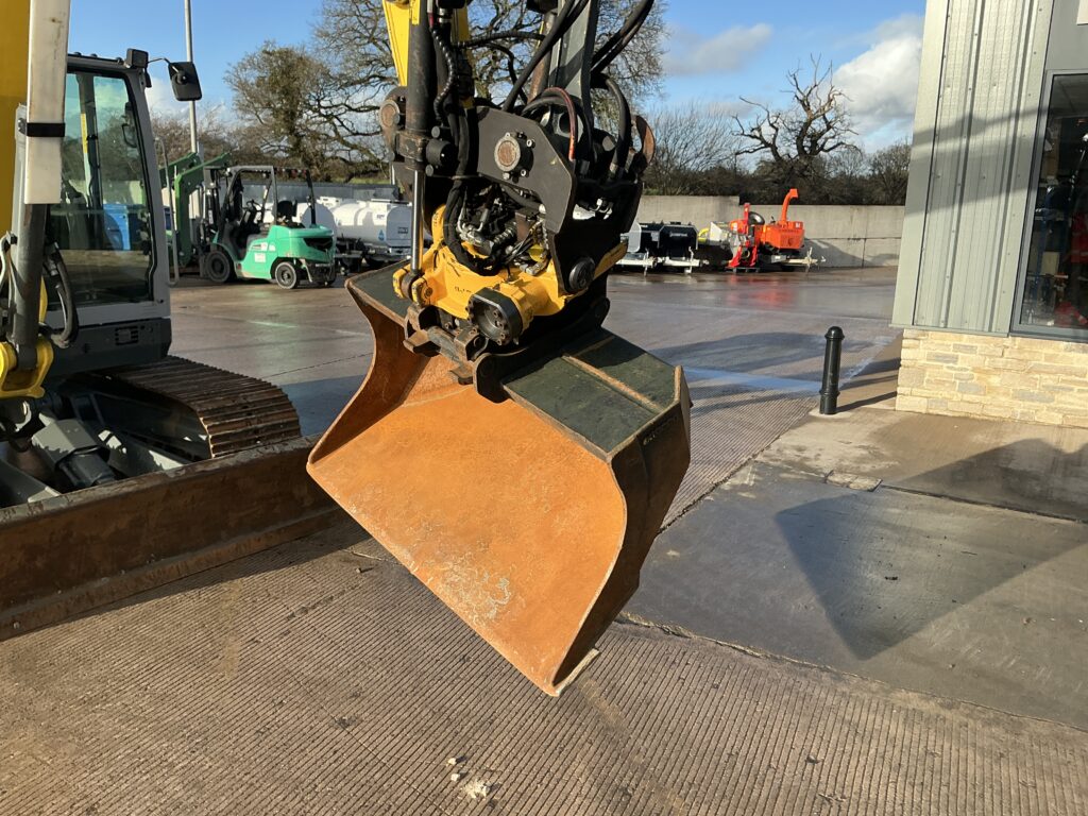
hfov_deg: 63.4
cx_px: 544
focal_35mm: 28
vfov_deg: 49.7
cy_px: 408
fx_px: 880
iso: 25
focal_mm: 3
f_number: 1.8
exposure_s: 1/1035
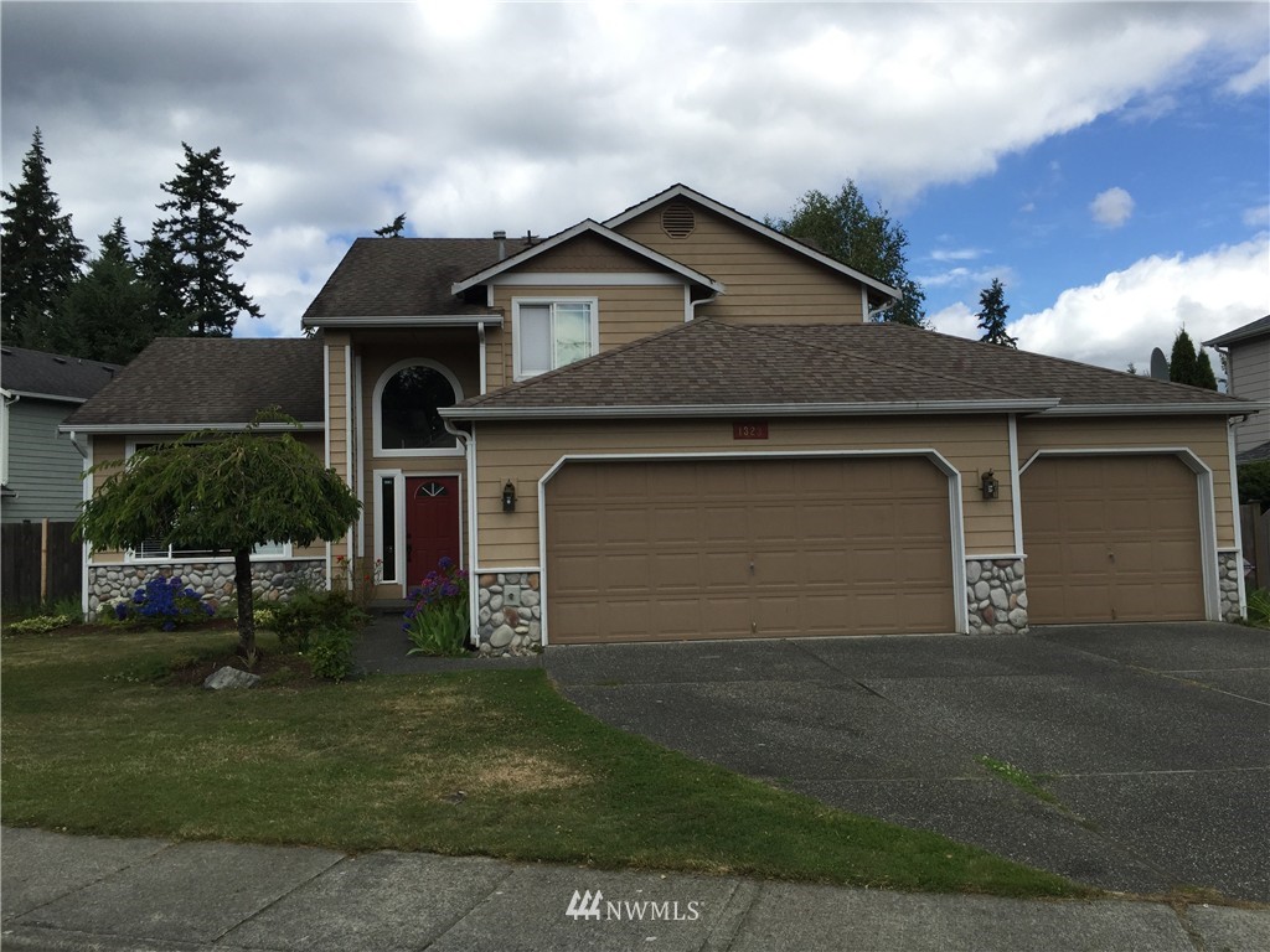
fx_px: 1064
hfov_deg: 61.7
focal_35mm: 29
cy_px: 476
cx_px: 635
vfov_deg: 48.2
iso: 32
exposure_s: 1/1464
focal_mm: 4.15
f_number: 2.2
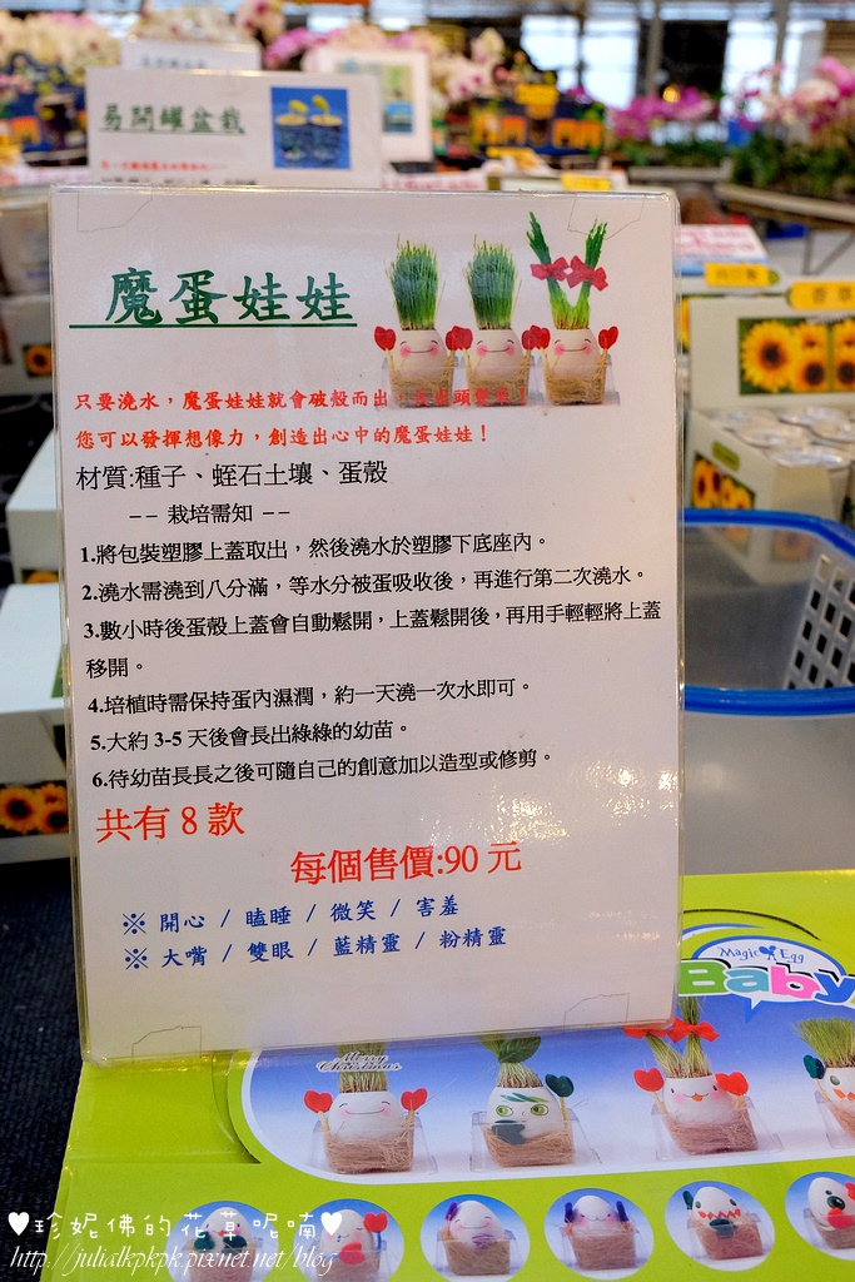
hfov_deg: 41.1
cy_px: 641
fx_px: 1140
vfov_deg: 58.7
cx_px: 428
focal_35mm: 32
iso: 2000
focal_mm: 21.1
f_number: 5
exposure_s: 1/60
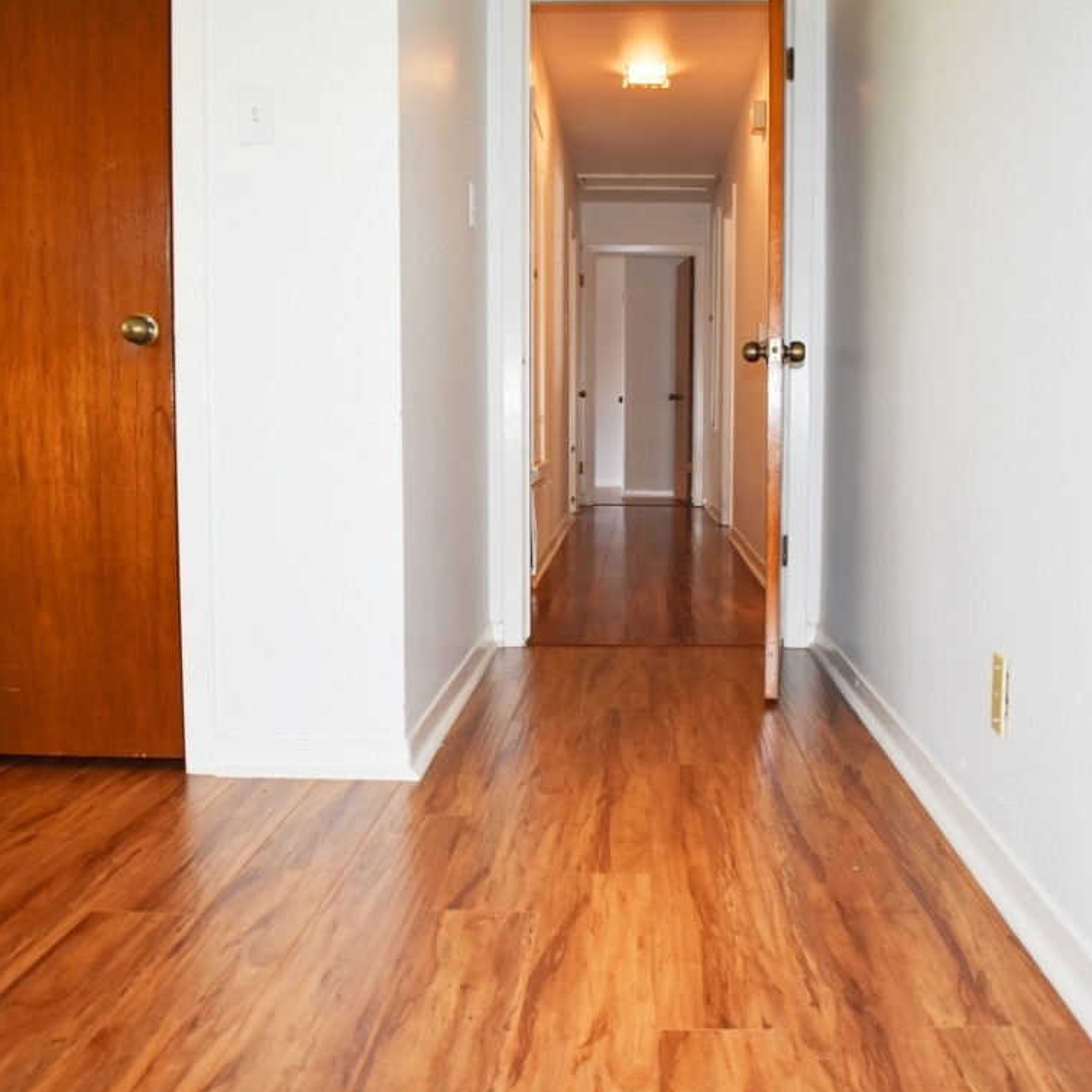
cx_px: 599
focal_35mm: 35
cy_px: 542
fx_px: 1249
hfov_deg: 47.2
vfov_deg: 47.2
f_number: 4
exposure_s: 1/60
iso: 560
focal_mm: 18
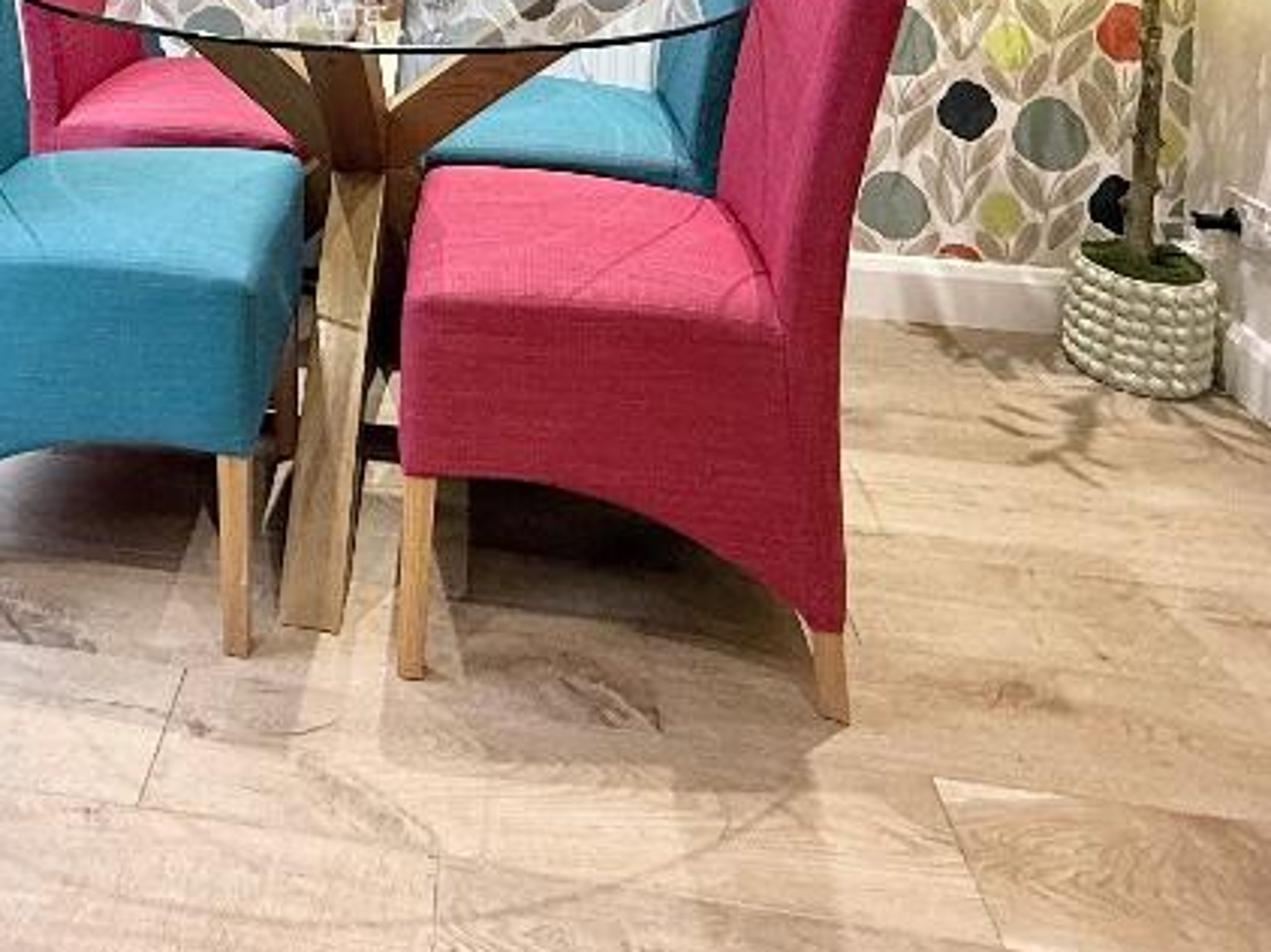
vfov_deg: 33.9
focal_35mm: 34
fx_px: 1248
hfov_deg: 51.5
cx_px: 307
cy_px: -187
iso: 250
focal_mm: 2.22
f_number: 2.2
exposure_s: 1/50
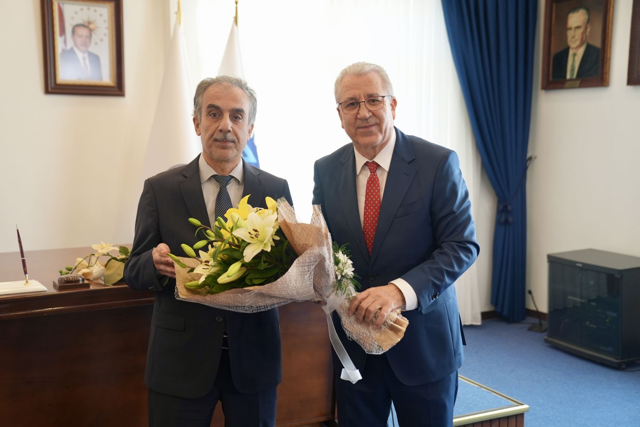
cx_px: 320
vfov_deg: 28.1
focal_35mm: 48
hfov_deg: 41.1
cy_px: 214
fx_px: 853
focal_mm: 48
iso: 800
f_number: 3.2
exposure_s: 1/160
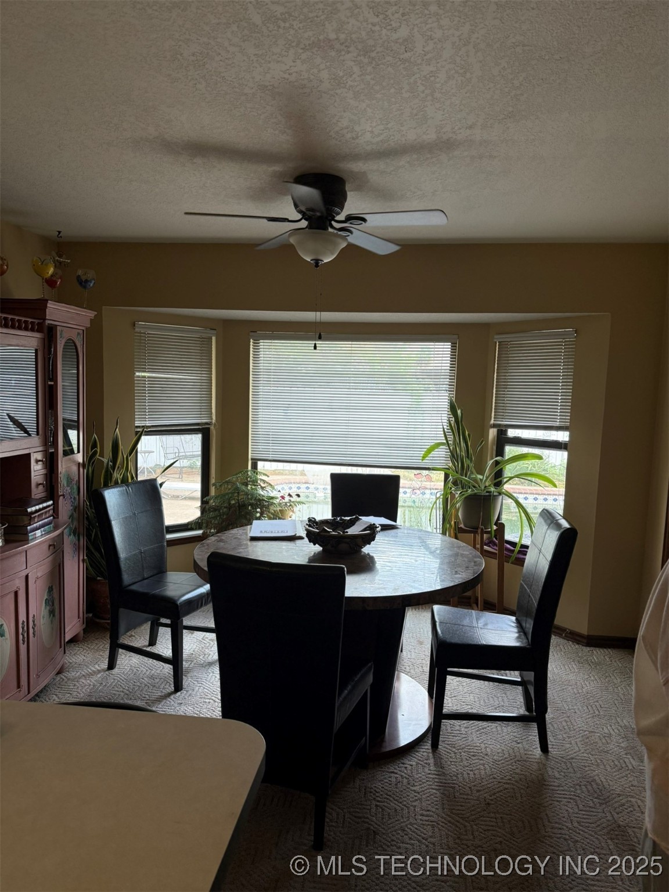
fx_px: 618
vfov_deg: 71.6
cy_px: 446
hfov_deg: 56.8
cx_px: 334
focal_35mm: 24
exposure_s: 1/213
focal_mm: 6.76
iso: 200
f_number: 1.78
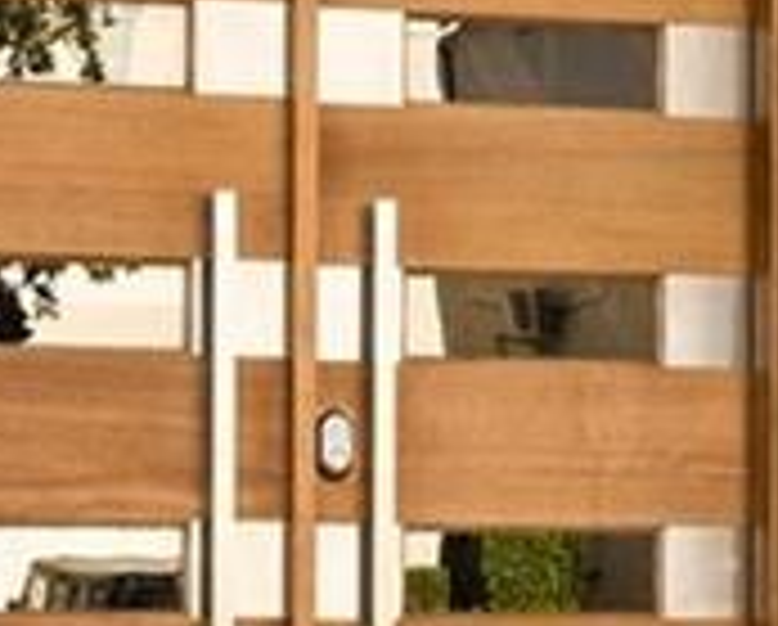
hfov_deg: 12.3
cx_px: 472
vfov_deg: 9.9
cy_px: 419
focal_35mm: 156
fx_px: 3598
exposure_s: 1/200
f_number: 8
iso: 400
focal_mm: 18
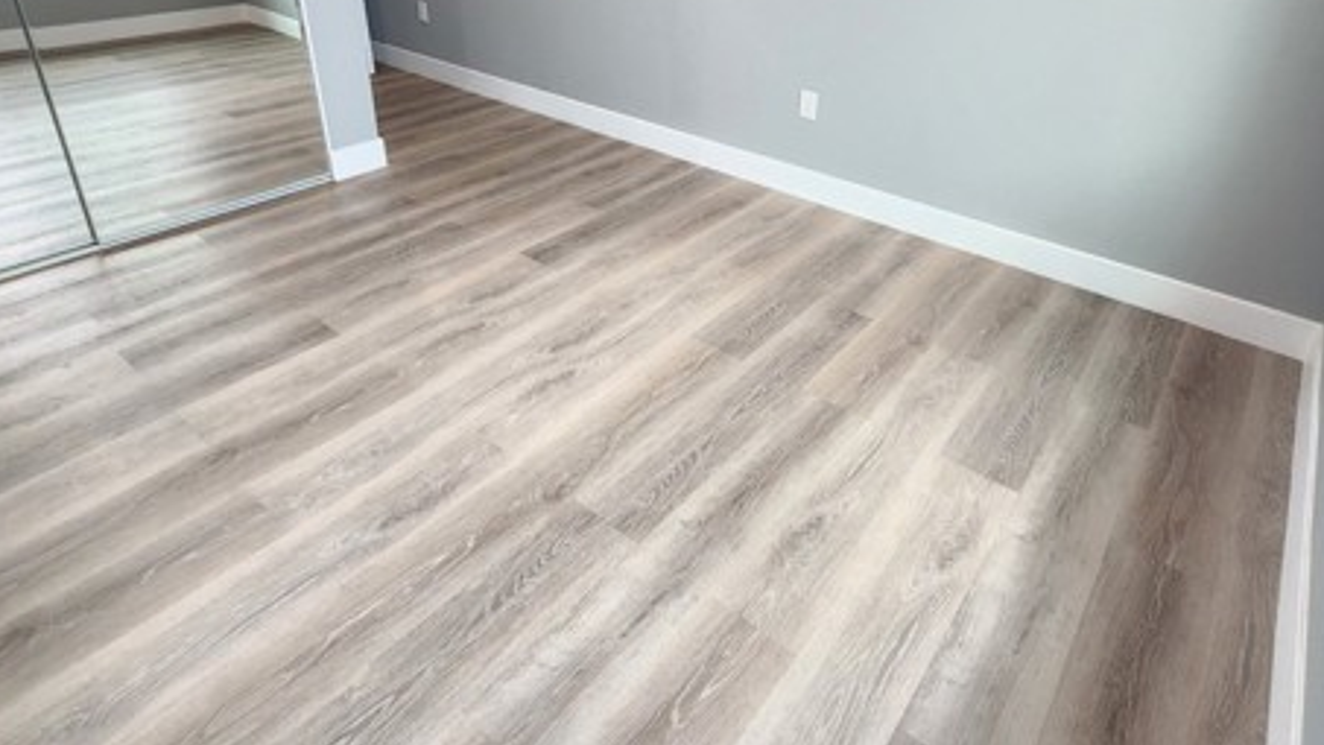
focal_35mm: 20
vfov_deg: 53.5
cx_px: 719
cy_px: 190
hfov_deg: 86.4
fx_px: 702
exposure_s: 1/60
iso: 400
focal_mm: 2.2
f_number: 2.2
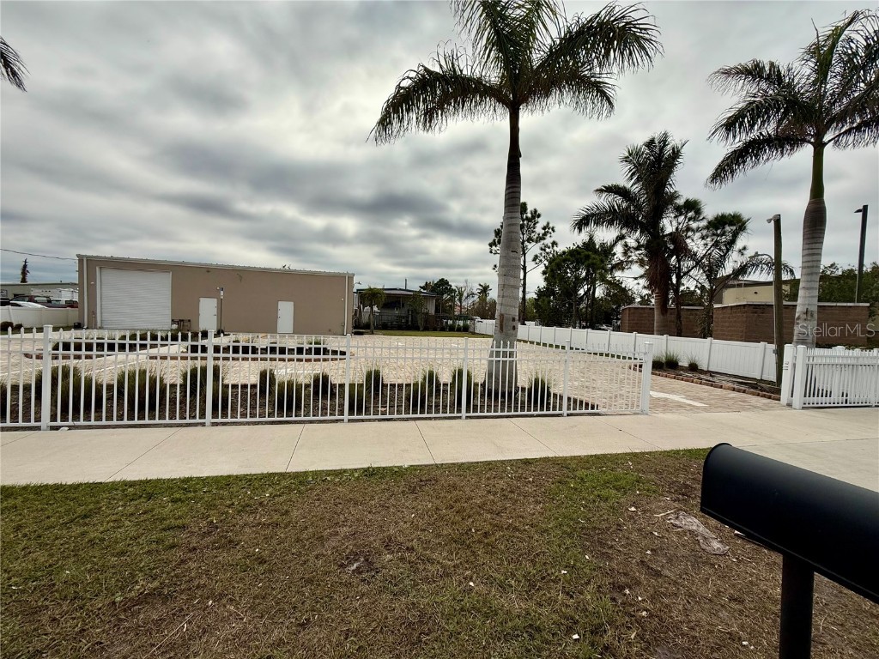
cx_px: 440
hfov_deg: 102.1
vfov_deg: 85.7
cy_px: 330
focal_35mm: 14
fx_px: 356
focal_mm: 2.22
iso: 50
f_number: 2.2
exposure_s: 1/5155
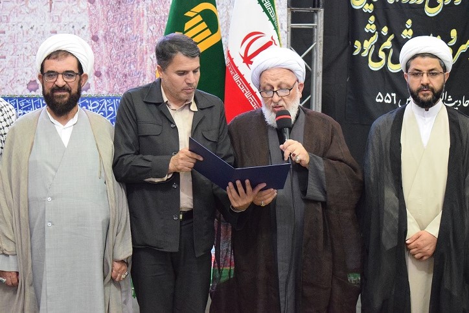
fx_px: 1075
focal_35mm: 82
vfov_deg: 16.6
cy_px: 156
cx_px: 234
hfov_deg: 24.6
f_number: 5.6
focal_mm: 55
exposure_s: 1/40
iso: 6400
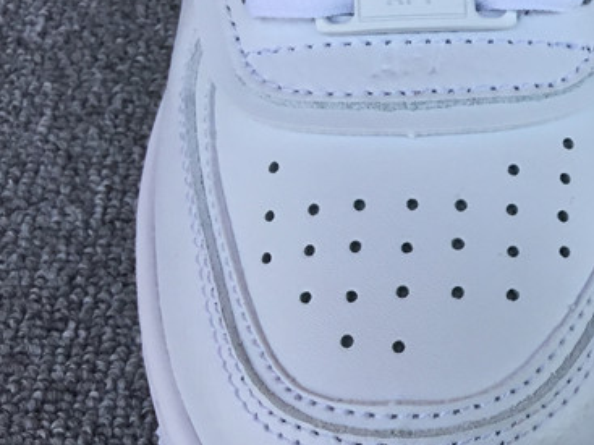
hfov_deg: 23.8
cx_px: 677
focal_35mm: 76
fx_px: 1304
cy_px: 214
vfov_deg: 19.4
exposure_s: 1/327
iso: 25
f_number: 2.4
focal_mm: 3.3
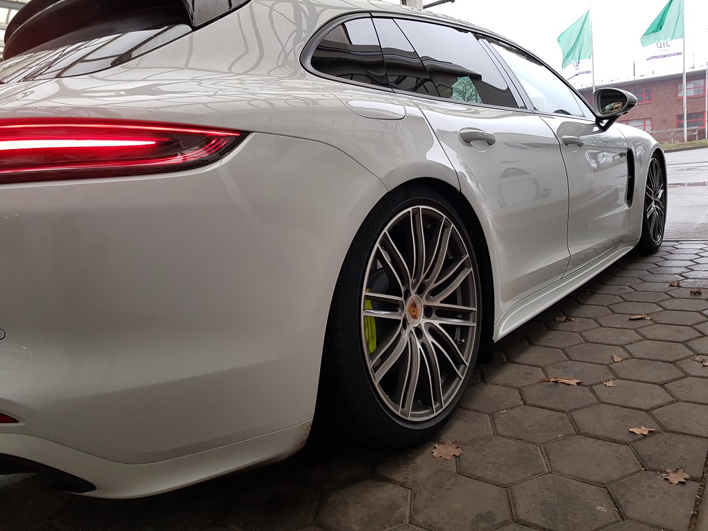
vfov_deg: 53.1
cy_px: 266
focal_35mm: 26
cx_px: 354
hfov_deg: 67.3
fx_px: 532
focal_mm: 4.2
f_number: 1.7
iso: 100
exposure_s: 1/50
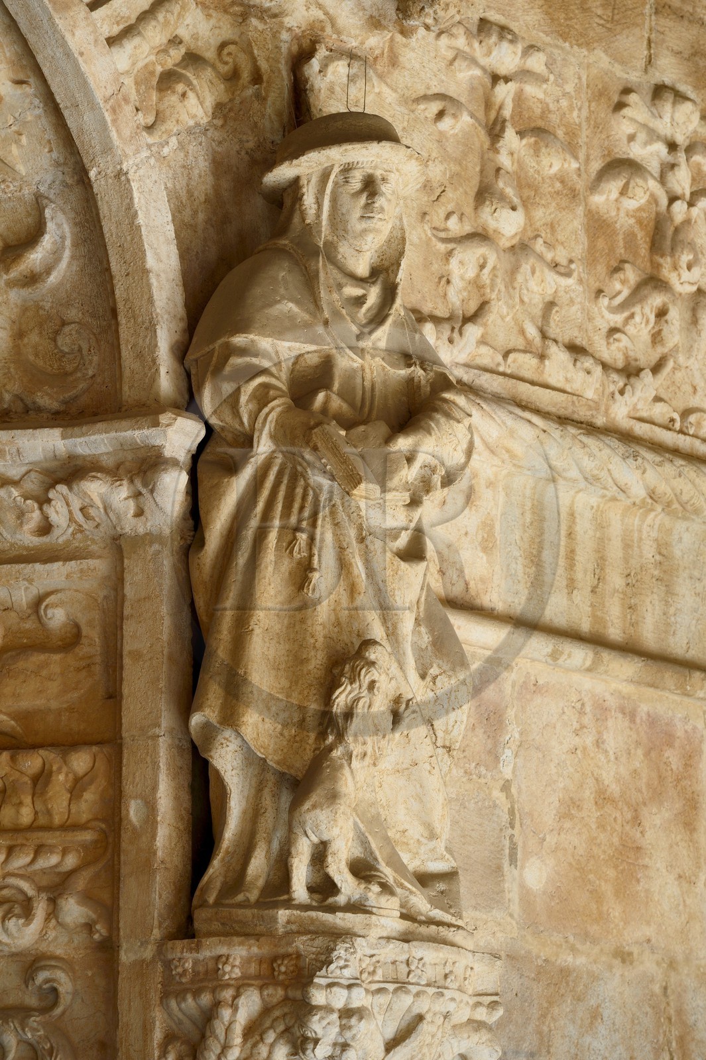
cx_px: 353
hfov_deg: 7.2
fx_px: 5595
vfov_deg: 10.8
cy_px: 530
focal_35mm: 190
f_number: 9
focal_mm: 190
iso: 200
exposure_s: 1/160
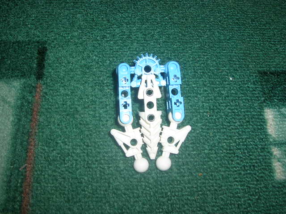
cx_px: 143
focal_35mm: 35
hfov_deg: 52.6
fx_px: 289
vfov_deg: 40.7
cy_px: 107
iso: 50
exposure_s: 1/60.1
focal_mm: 5.4
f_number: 4.8
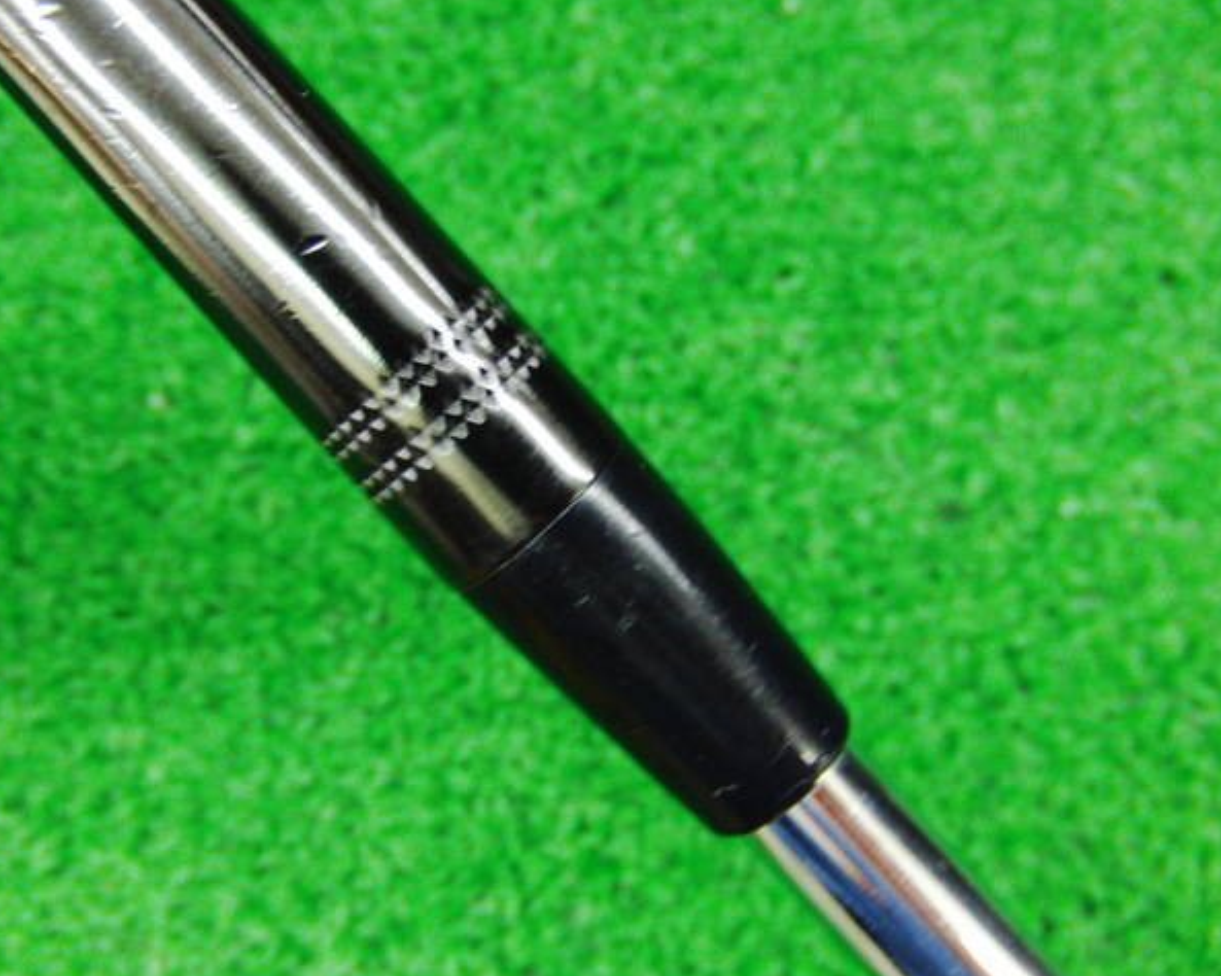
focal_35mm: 39
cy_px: 488
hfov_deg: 46.8
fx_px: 1409
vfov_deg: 38.2
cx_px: 566
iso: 400
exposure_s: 1/20
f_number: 3.6
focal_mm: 6.42
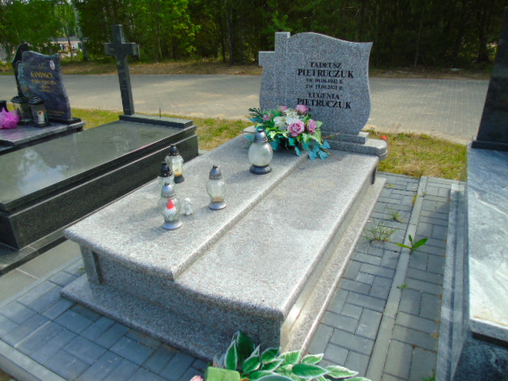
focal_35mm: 25
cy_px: 190
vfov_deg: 54.9
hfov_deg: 69.4
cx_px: 254
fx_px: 367
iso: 80
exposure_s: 1/500
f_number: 3.4
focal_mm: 4.4
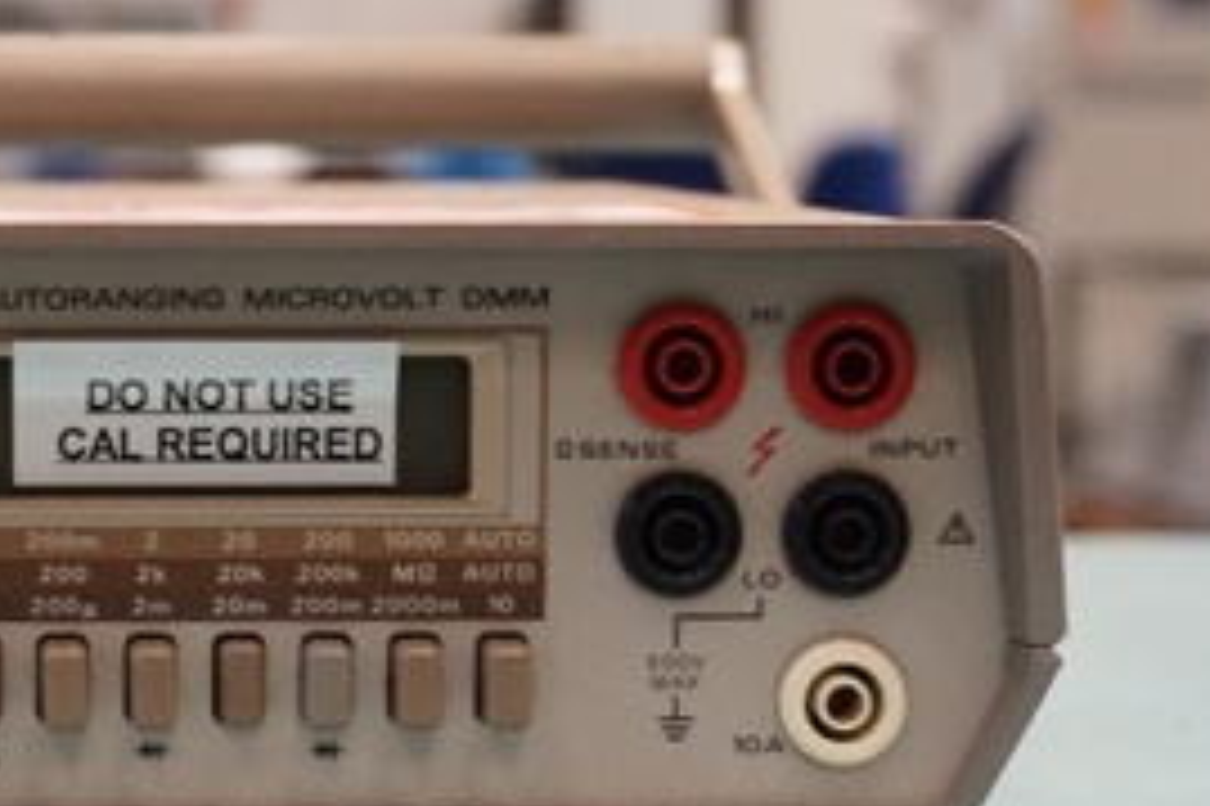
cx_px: 13
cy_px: 536
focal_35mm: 116
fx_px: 3908
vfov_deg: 11.8
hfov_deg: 17.2
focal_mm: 29
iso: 1600
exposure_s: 1/60
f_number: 4.5
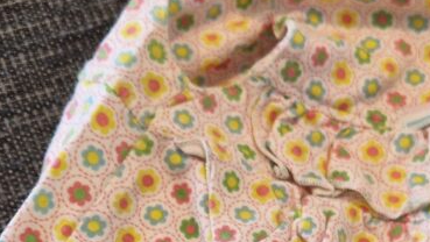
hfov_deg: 22.4
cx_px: 270
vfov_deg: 12.2
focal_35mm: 95
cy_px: 353
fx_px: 1084
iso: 80
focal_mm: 5.4
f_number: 1.8
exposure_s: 1/100
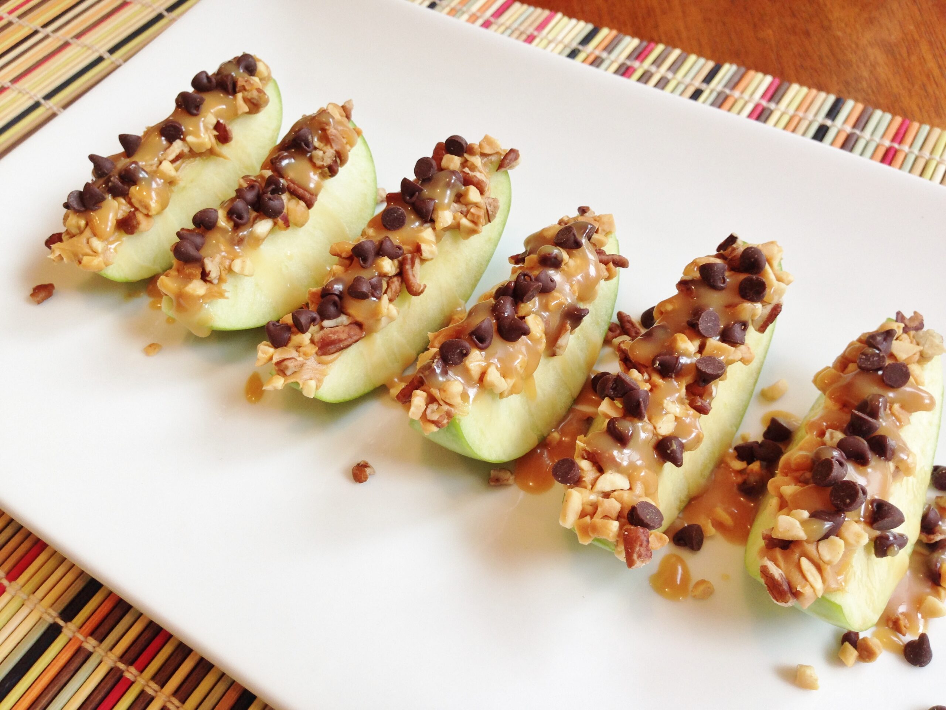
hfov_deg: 55.4
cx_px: 473
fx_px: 902
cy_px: 355
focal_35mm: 33
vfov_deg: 42.9
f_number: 2.4
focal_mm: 4.12
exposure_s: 1/40
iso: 64
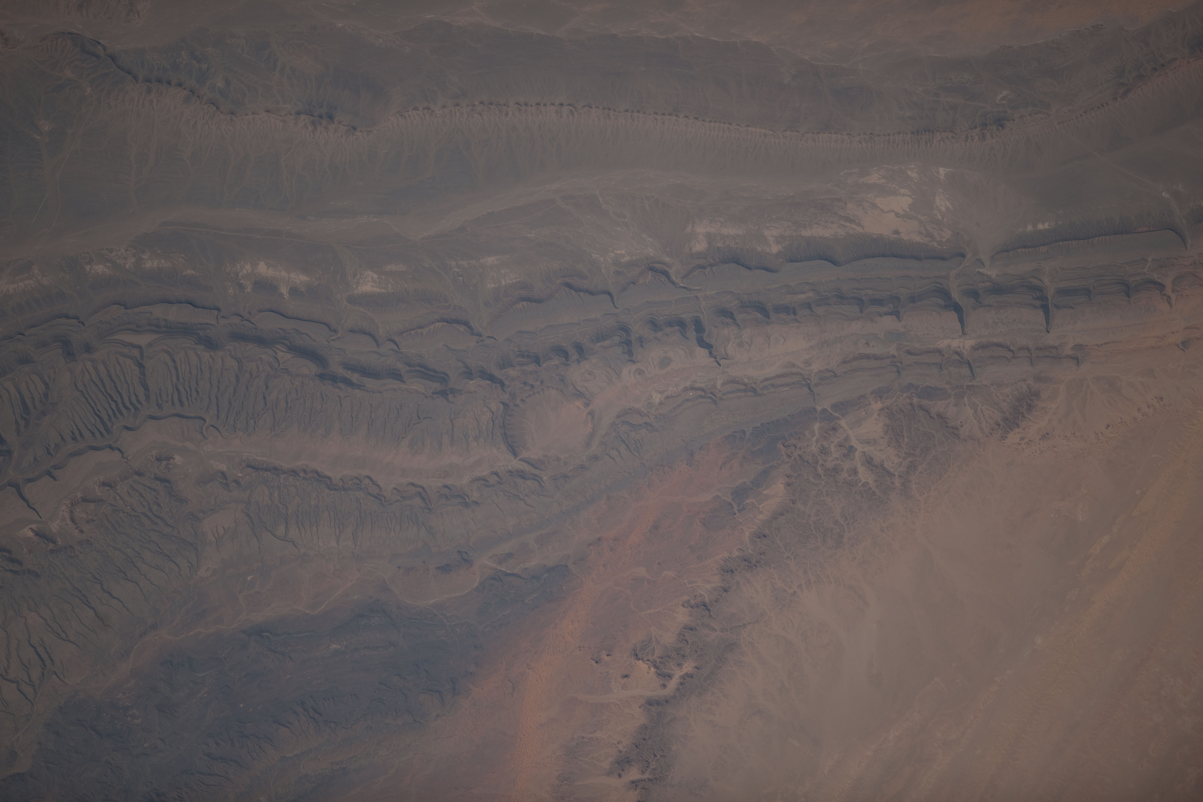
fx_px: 13366
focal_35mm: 400
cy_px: 401
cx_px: 602
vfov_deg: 3.4
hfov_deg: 5.2
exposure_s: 1/5000
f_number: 2.8
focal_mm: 400
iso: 200
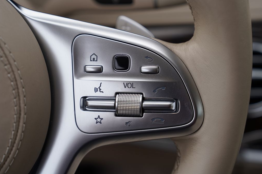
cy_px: 86
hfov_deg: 28.5
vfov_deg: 19.2
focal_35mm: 71
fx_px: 517
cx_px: 131
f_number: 4.5
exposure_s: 1/200
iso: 100
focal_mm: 70
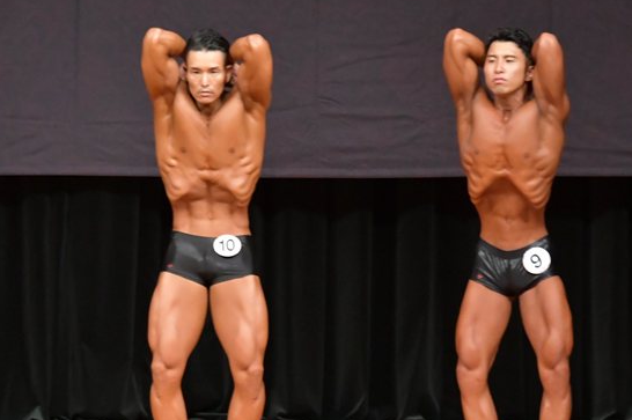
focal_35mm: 362
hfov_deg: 5.7
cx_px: 278
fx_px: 6349
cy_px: 251
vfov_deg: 3.8
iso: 6400
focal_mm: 170
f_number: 5.6
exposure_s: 1/400
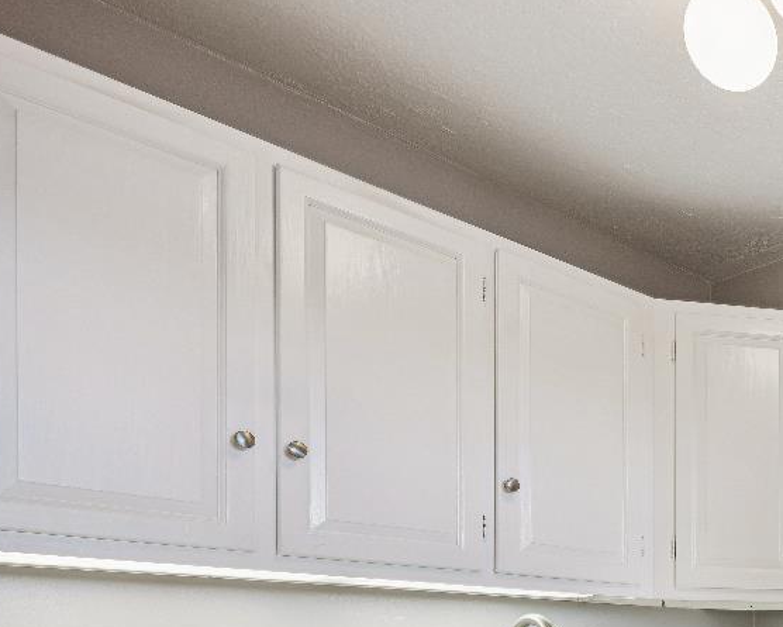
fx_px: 910
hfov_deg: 34.6
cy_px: 675
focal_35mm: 39
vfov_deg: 33.5
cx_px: 990
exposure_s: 1/10
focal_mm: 15.5
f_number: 8
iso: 125
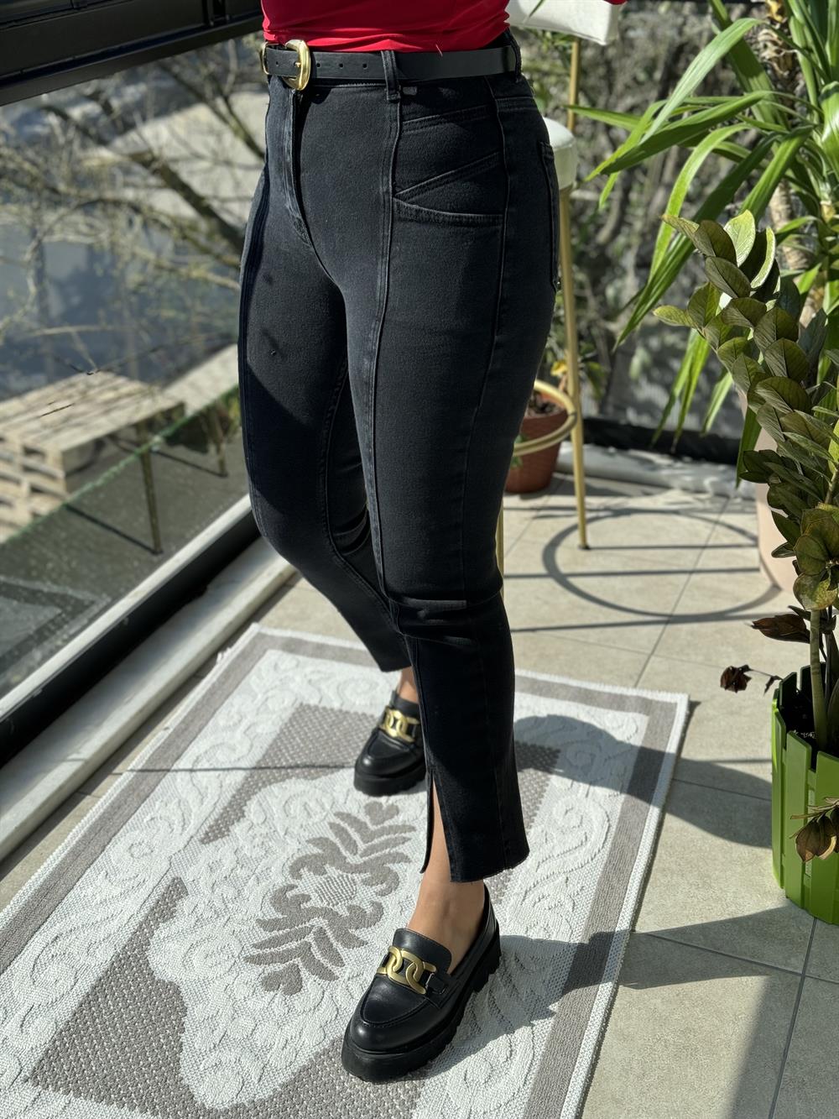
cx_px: 420
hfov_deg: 30.3
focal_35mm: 48
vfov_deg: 39.7
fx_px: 1551
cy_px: 560
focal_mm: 6.86
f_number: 1.78
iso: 64
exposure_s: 1/1427
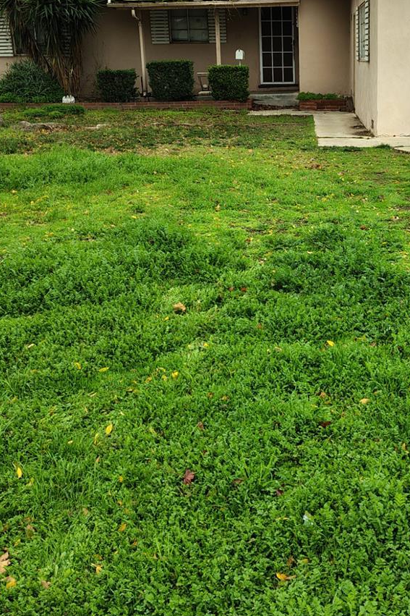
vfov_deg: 44.3
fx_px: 752
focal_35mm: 44
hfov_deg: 29.9
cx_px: 321
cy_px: 252
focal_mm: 5.56
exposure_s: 1/202
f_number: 1.8
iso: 100
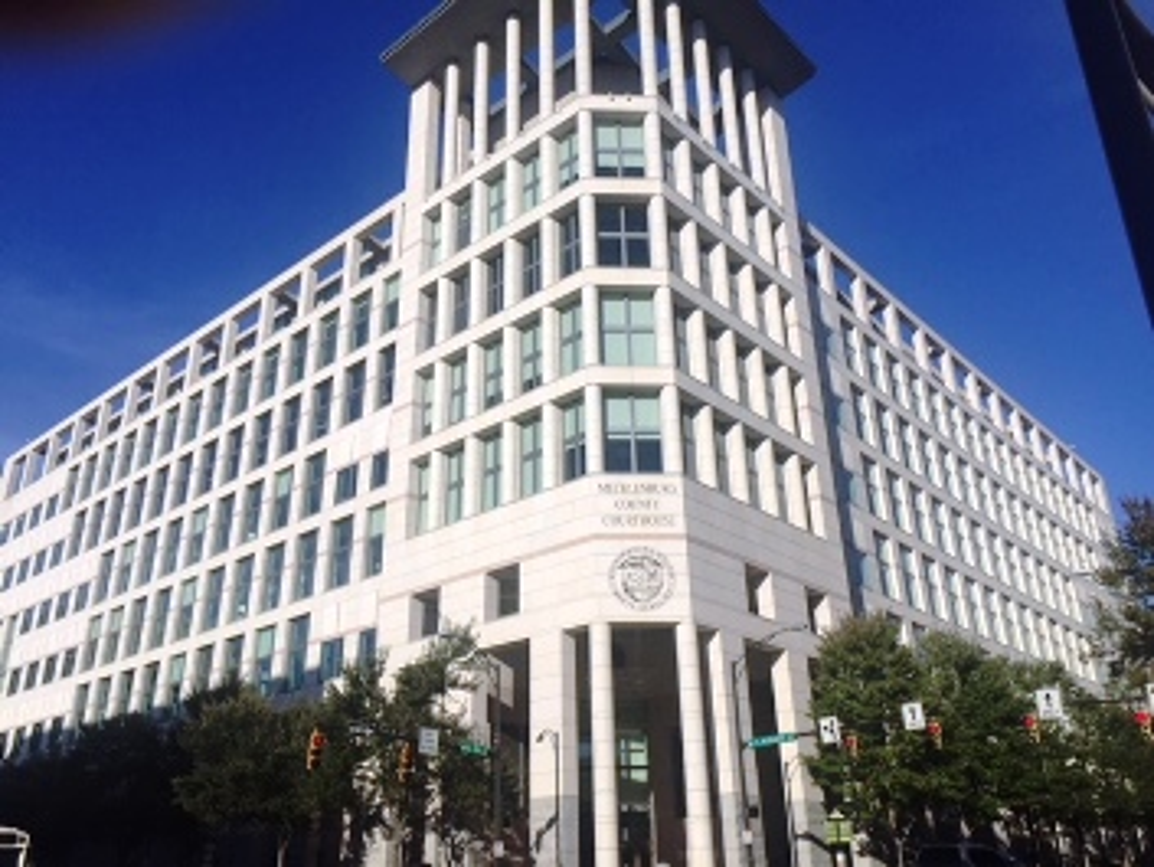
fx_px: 967
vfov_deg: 48.3
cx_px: 577
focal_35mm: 29
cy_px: 434
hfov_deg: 61.6
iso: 32
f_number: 2.2
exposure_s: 1/4950
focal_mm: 4.15
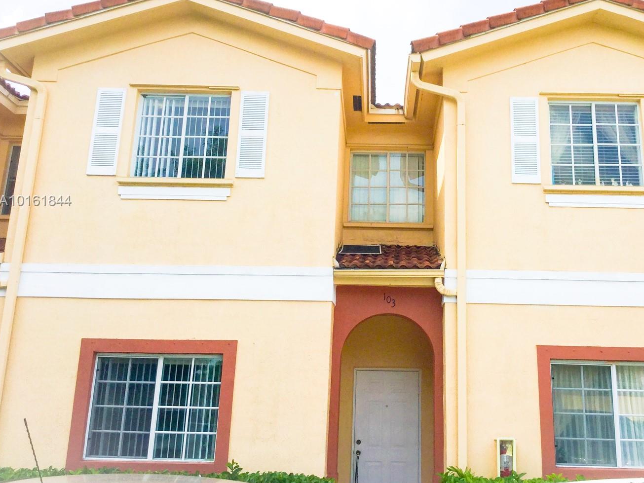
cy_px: 201
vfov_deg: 37.6
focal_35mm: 38
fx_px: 707
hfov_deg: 48.6
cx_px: 391
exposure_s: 1/1101
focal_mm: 3.3
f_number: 2.4
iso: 25
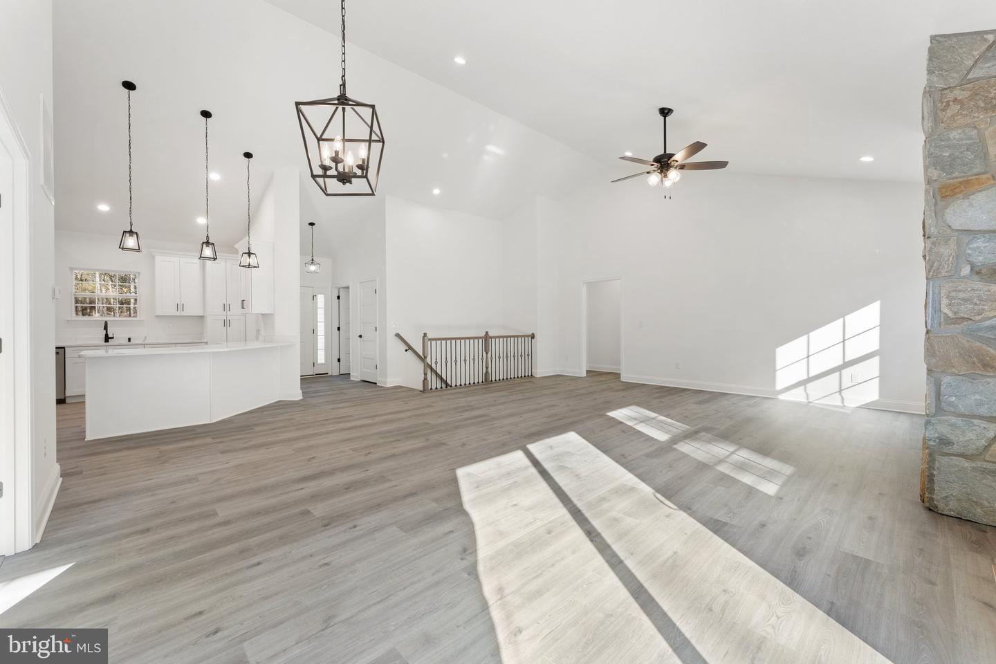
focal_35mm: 14
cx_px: 498
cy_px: 332
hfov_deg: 104.3
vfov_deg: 81.2
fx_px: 387
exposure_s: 1/20
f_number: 8
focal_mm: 14
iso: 500
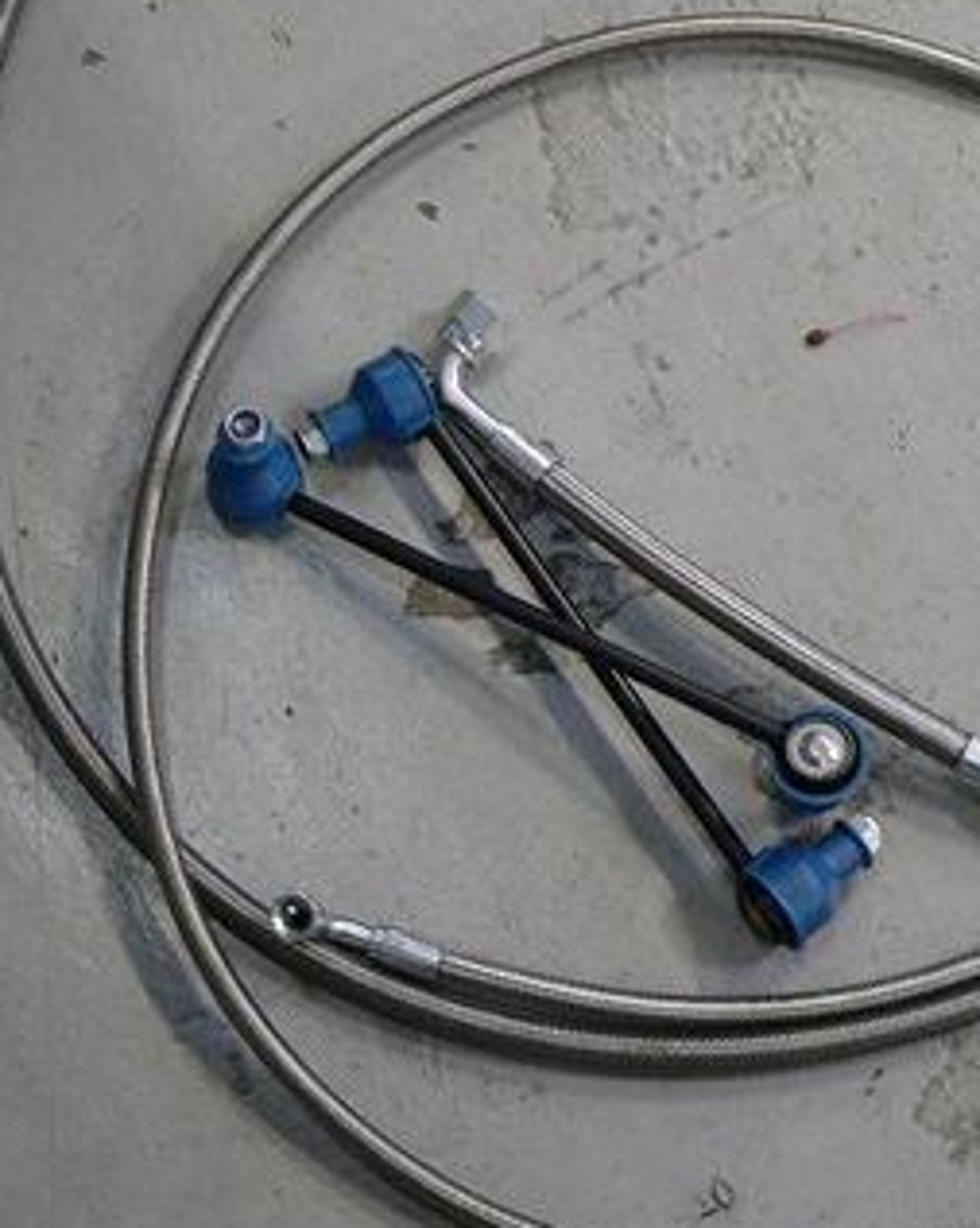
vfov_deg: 26.7
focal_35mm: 71
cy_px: 445
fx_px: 2578
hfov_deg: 21.3
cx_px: 732
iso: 200
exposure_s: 1/15
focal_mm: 6
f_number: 2.8
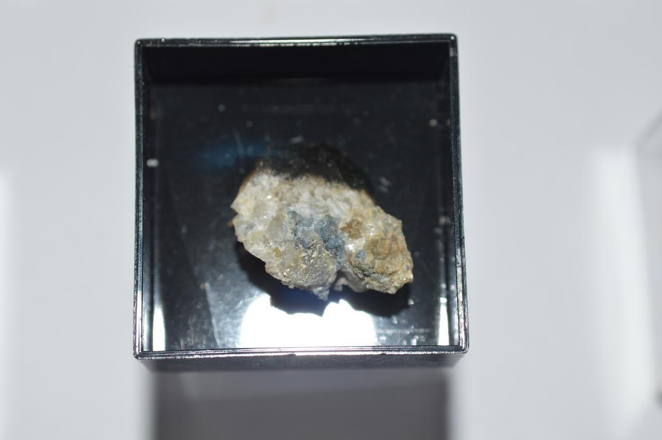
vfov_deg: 16.5
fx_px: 1516
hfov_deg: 24.6
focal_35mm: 82
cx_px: 331
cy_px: 220
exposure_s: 1/60
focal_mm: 55
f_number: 8
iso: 100
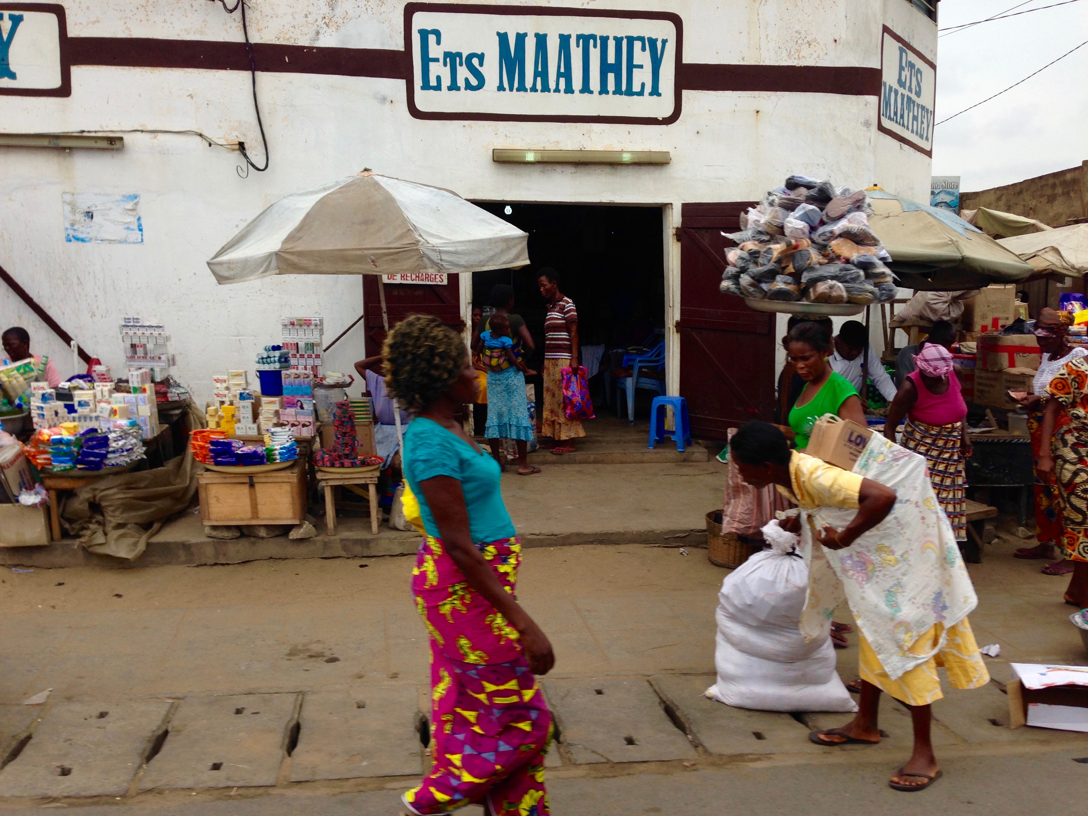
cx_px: 544
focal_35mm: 33
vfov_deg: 42.9
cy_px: 408
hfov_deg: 55.4
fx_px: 1037
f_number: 2.4
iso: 50
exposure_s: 1/775
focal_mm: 4.12
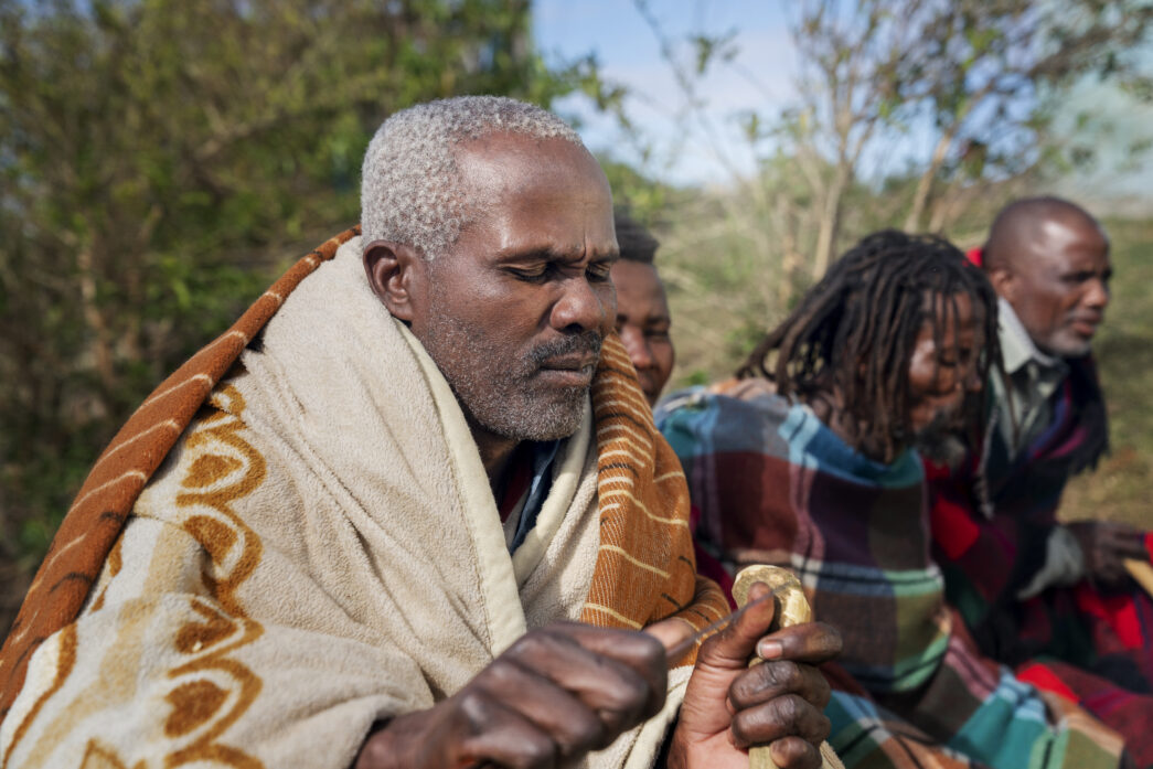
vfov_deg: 26.5
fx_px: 1634
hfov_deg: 38.9
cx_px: 576
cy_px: 384
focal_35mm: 51
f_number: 4
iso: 250
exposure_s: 1/2000
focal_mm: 51
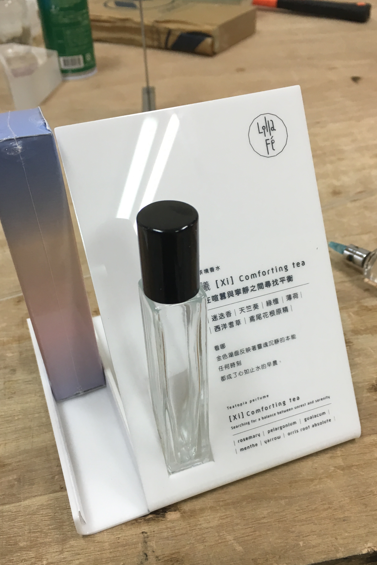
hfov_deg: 40.0
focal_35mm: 33
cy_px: 307
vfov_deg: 57.1
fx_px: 518
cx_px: 180
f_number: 2.2
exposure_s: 1/30
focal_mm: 4.15
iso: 64
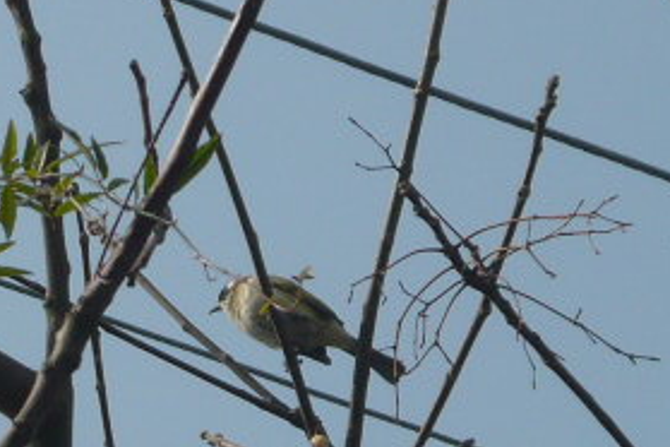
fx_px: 7109
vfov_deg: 3.6
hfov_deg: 5.4
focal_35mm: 382
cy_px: 236
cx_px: 180
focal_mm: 16.5
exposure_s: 1/800
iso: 100
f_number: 5.1
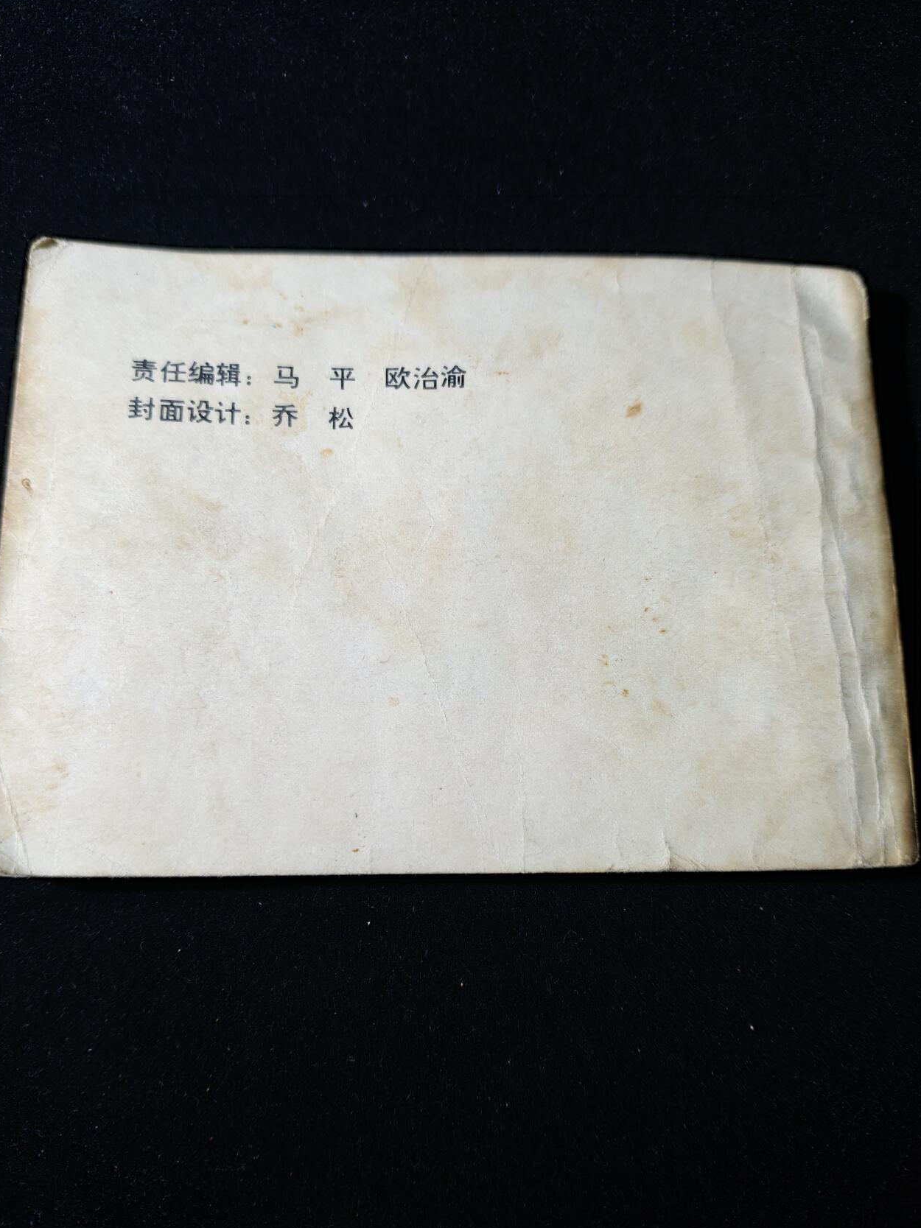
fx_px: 958
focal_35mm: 27
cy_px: 657
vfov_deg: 65.3
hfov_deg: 51.3
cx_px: 455
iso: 100
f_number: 1.63
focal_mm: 5.85
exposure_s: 1/107
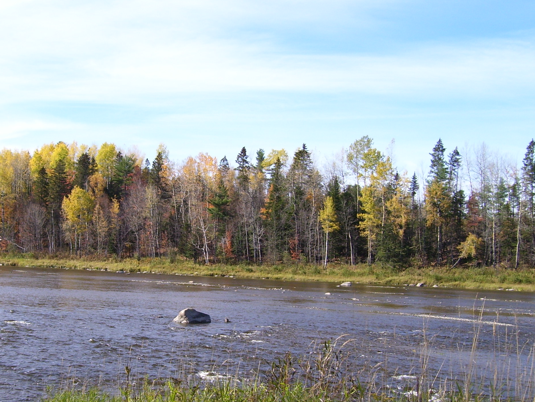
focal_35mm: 51
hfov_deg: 37.2
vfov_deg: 28.5
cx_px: 189
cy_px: 246
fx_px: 788
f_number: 4.8
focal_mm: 6
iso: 80
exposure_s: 1/250
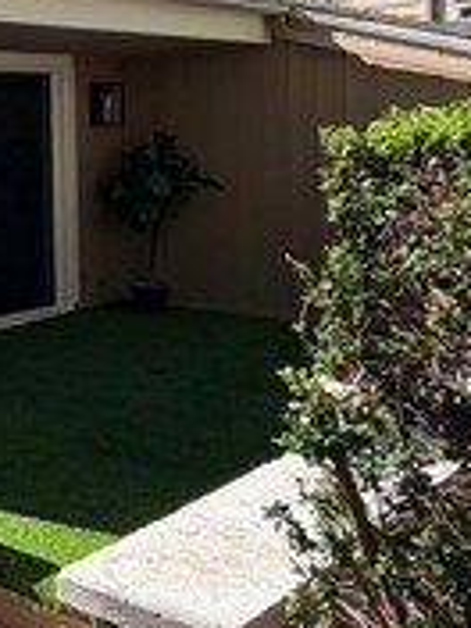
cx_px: -364
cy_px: 171
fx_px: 925
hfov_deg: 20.6
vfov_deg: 36.8
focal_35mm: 51
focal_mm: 2.22
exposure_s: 1/770
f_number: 2.2
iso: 40
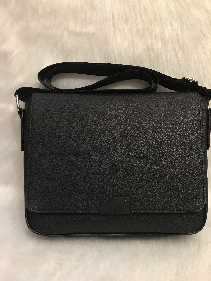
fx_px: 268
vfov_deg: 55.3
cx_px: 122
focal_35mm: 33
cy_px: 150
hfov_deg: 42.8
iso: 100
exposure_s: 1/9
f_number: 1.8
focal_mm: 3.99
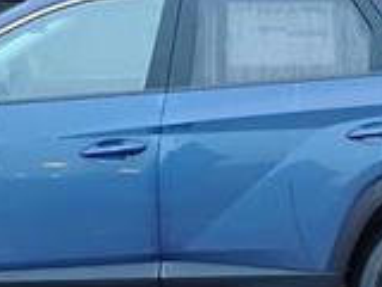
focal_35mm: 88
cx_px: 172
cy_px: 258
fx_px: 971
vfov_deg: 16.6
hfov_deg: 22.2
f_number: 1.8
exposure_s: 1/30
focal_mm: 4.26
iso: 1838
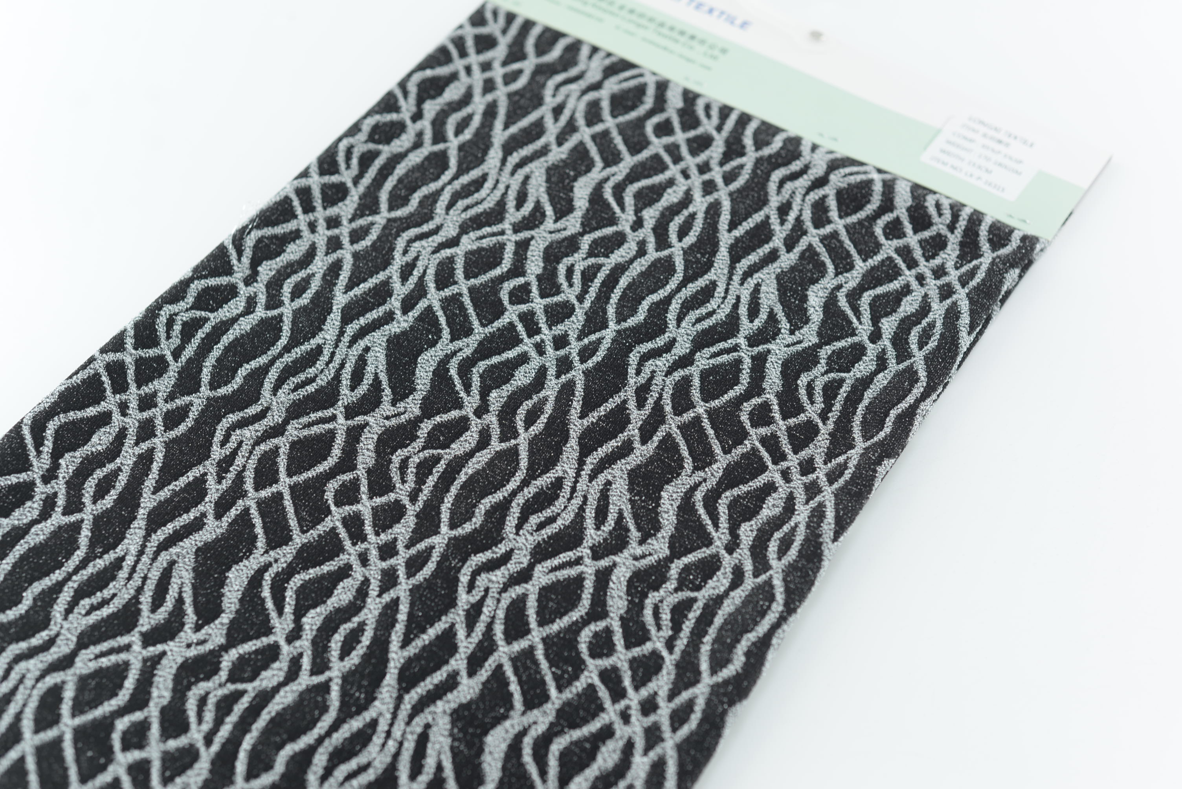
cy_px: 394
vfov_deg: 27.0
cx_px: 591
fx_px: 1642
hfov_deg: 39.6
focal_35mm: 50
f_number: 4
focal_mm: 50
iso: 100
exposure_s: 1/80
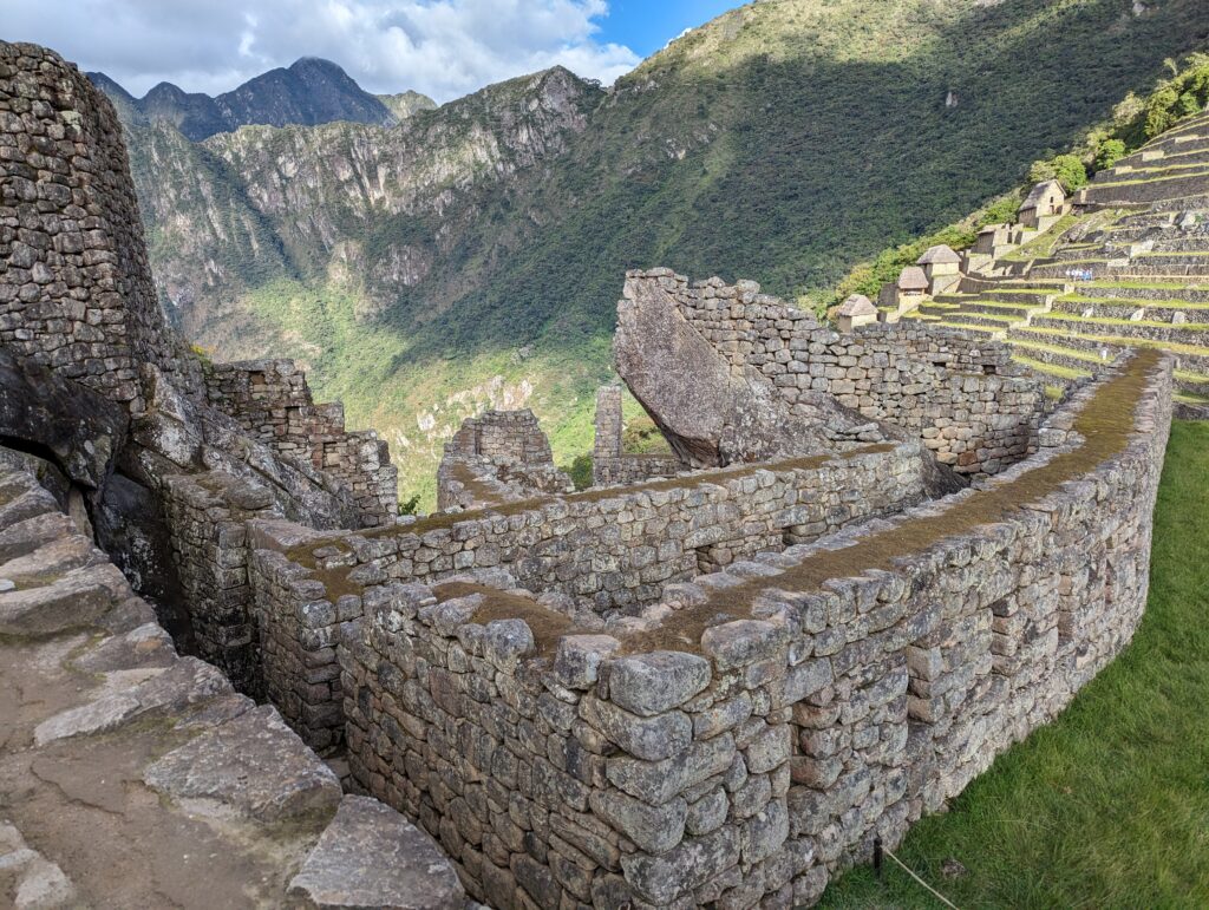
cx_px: 604
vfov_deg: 56.9
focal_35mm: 24
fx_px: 839
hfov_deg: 71.5
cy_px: 455
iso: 46
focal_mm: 6.81
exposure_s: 1/1287
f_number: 1.85
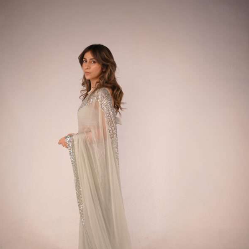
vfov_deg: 37.4
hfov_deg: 37.6
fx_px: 366
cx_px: 124
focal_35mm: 45
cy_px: 153
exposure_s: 1/100
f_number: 2
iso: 4000
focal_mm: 35
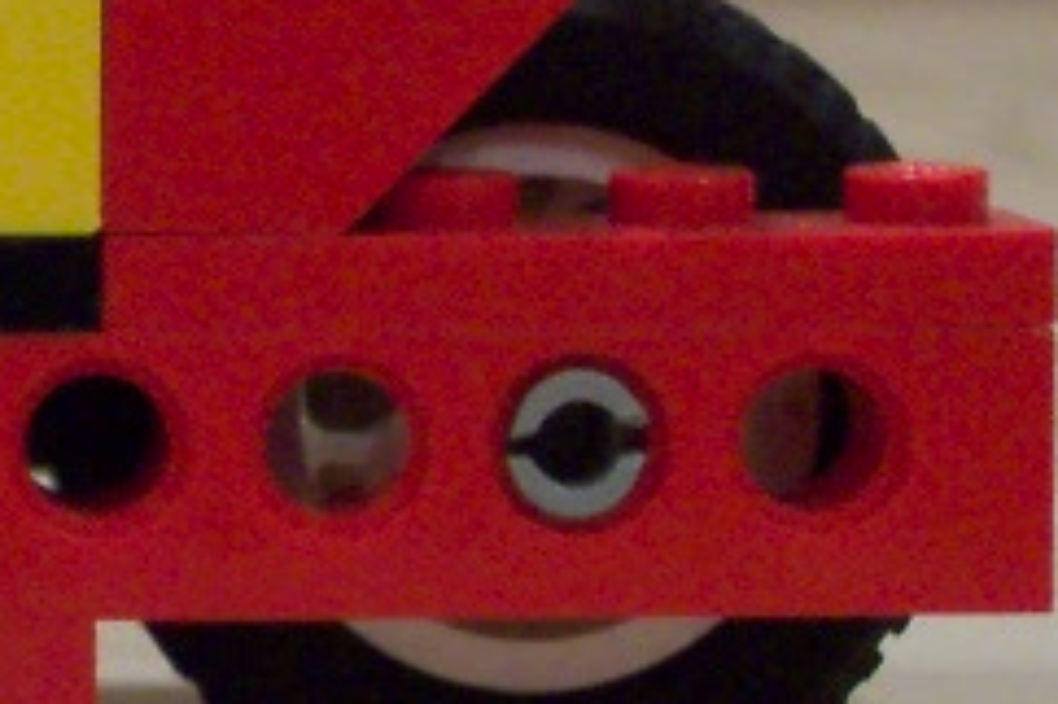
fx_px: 6696
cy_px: -26
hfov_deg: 8.8
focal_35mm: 228
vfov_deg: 6.0
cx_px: -450
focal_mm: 10.7
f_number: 3.4
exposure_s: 1/30
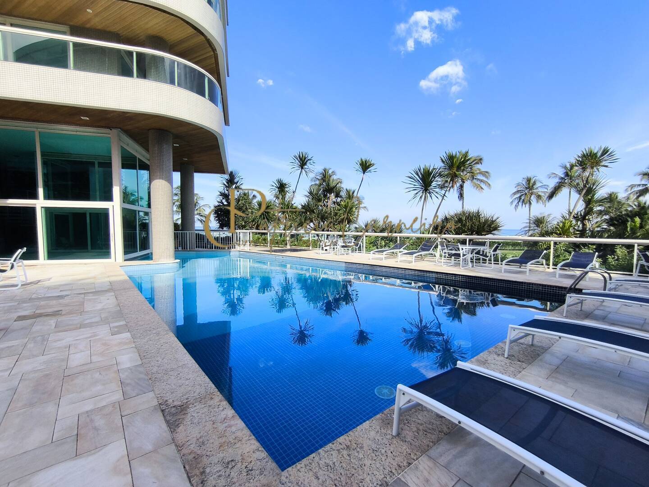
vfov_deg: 78.1
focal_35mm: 16
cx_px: 324
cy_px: 244
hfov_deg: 94.5
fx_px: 300
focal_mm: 1.65
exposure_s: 1/815
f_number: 2.2
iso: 50
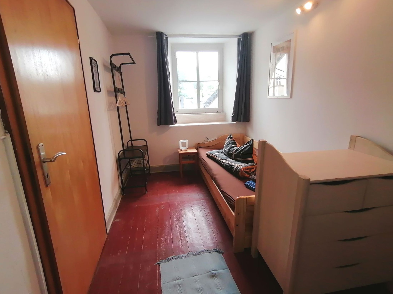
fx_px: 193
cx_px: 196
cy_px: 147
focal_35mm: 17
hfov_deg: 91.0
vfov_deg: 74.7
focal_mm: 2.84
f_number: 2.4
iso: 80
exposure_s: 1/60
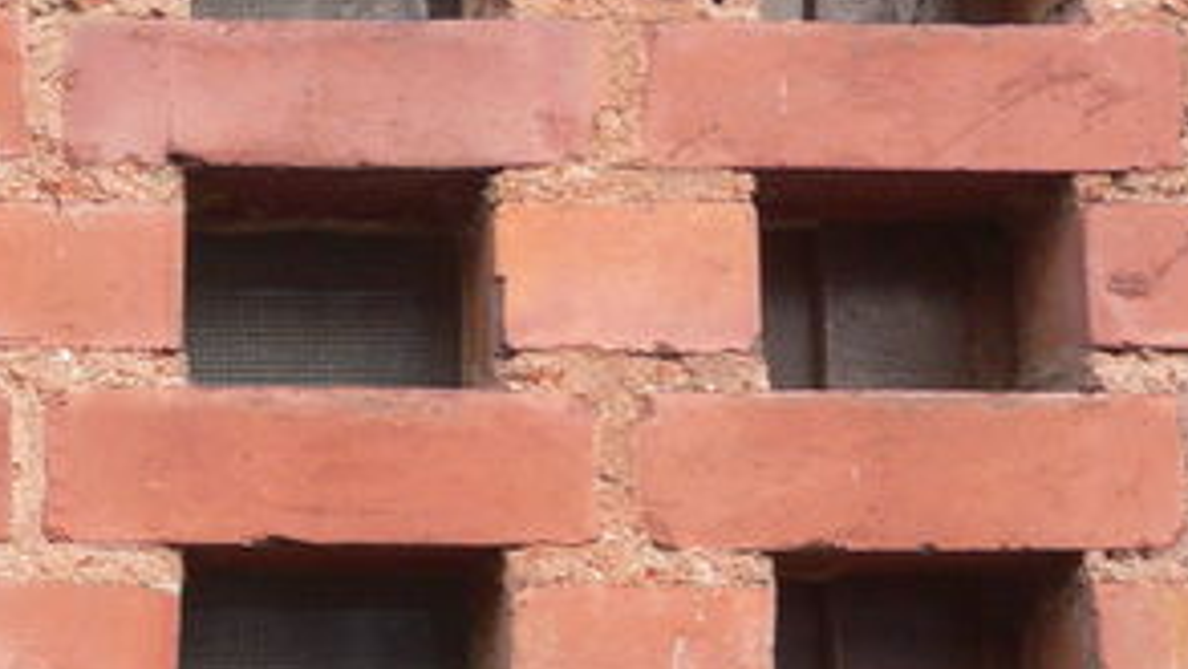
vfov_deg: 10.9
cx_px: 73
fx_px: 3498
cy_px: 371
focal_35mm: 111
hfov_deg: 18.9
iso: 100
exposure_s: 1/100
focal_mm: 5.8
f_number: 2.8
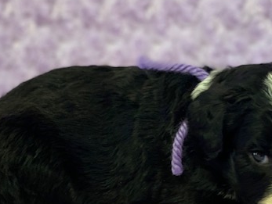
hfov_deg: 20.4
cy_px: 152
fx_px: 755
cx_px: 153
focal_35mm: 96
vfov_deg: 15.4
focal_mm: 6
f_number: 2
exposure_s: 1/120
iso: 200
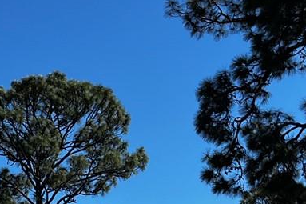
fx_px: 960
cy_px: 399
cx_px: -61
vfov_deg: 11.1
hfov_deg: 17.3
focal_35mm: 113
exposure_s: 1/3135
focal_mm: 5.1
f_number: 1.6
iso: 50
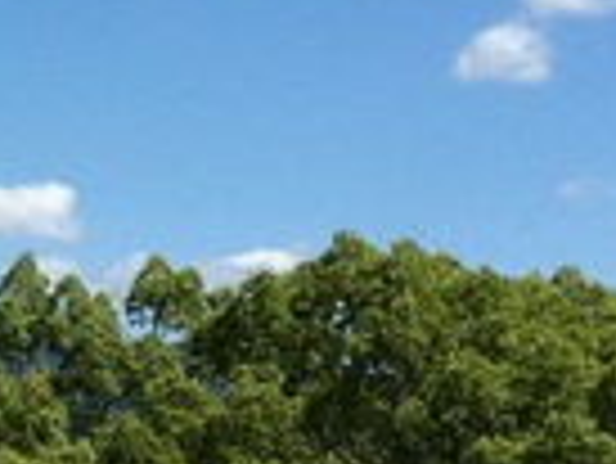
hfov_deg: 10.9
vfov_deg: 8.3
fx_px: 3010
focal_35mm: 169
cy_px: -514
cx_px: -513
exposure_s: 1/1832
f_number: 2.2
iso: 25
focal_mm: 4.15
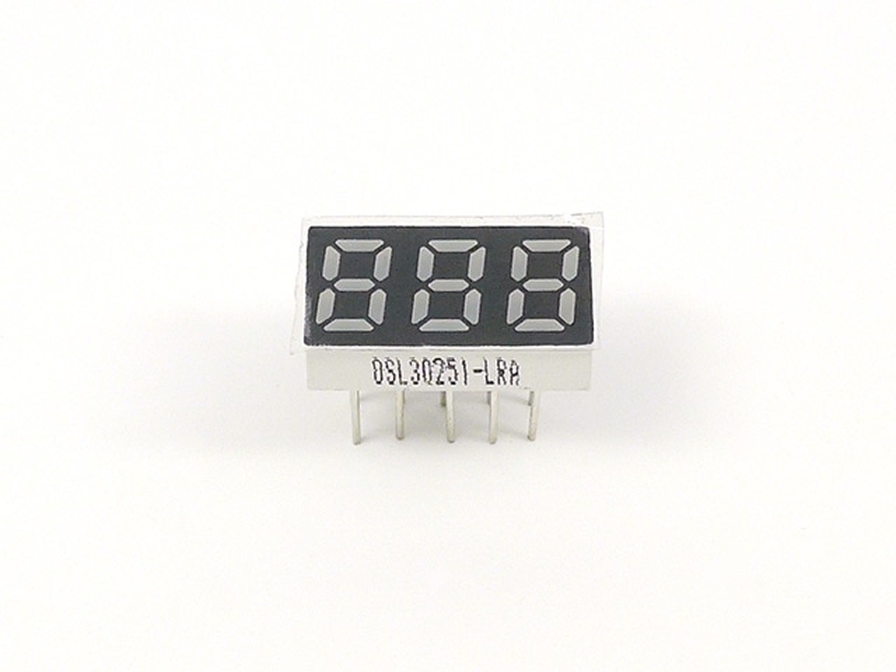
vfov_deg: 49.7
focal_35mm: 28
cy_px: 336
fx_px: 725
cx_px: 448
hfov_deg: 63.4
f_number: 2.8
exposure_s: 1/320
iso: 80
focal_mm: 6
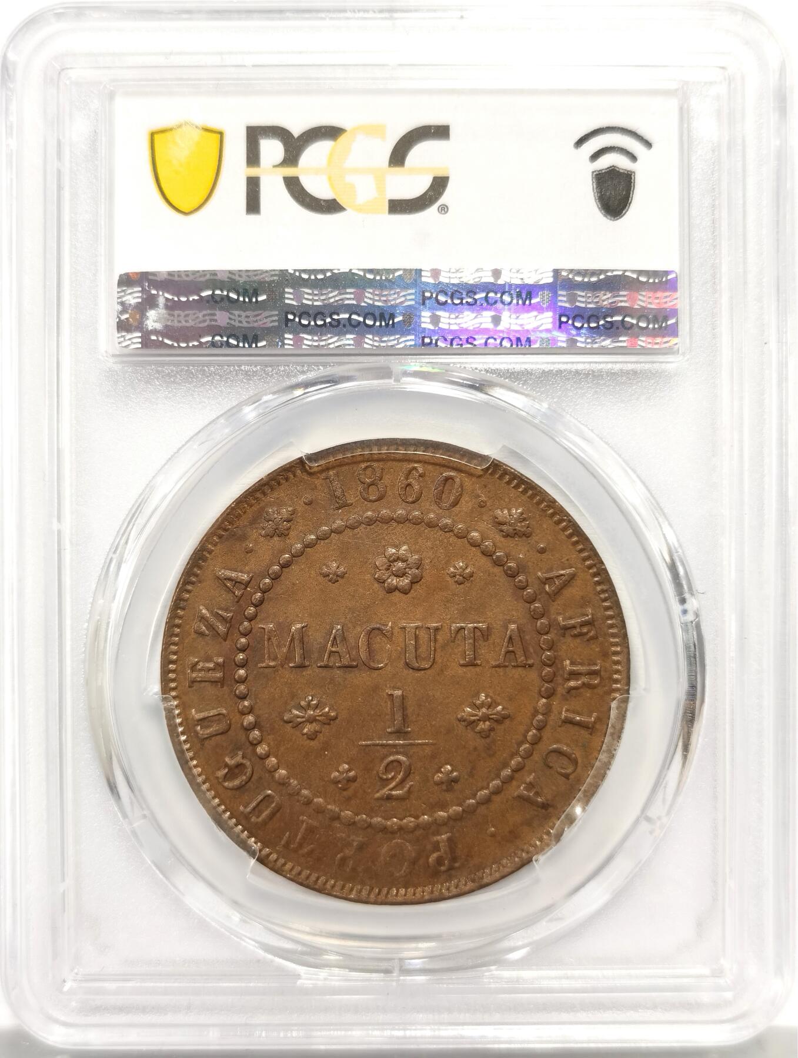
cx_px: 399
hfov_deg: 27.1
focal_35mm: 54
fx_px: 1654
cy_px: 529
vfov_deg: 35.5
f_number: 16
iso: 200
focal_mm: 5.56
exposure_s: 1/100
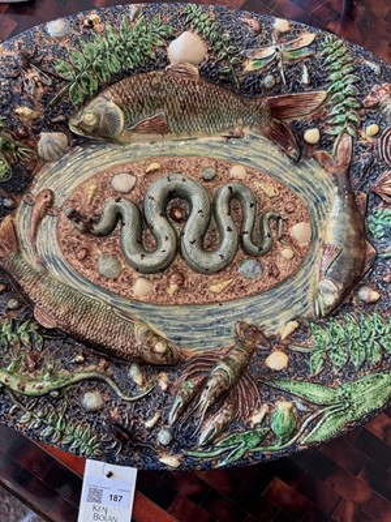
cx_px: 196
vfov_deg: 71.6
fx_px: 361
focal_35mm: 24
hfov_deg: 56.8
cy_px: 261
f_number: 1.78
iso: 200
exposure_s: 1/50
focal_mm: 6.76
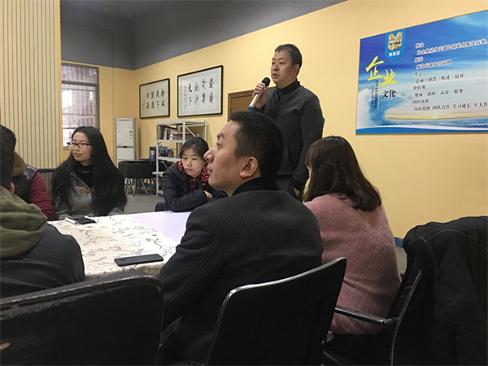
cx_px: 244
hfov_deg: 61.7
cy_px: 183
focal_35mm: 29
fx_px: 409
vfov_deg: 48.2
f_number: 2.2
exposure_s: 1/4
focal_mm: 4.15
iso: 160
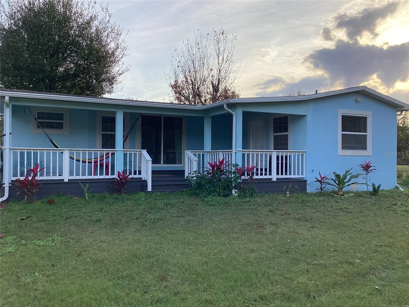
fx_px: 366
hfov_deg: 58.4
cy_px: 154
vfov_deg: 45.4
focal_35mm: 31
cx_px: 204
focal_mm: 3.3
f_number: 2.4
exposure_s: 1/702
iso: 25
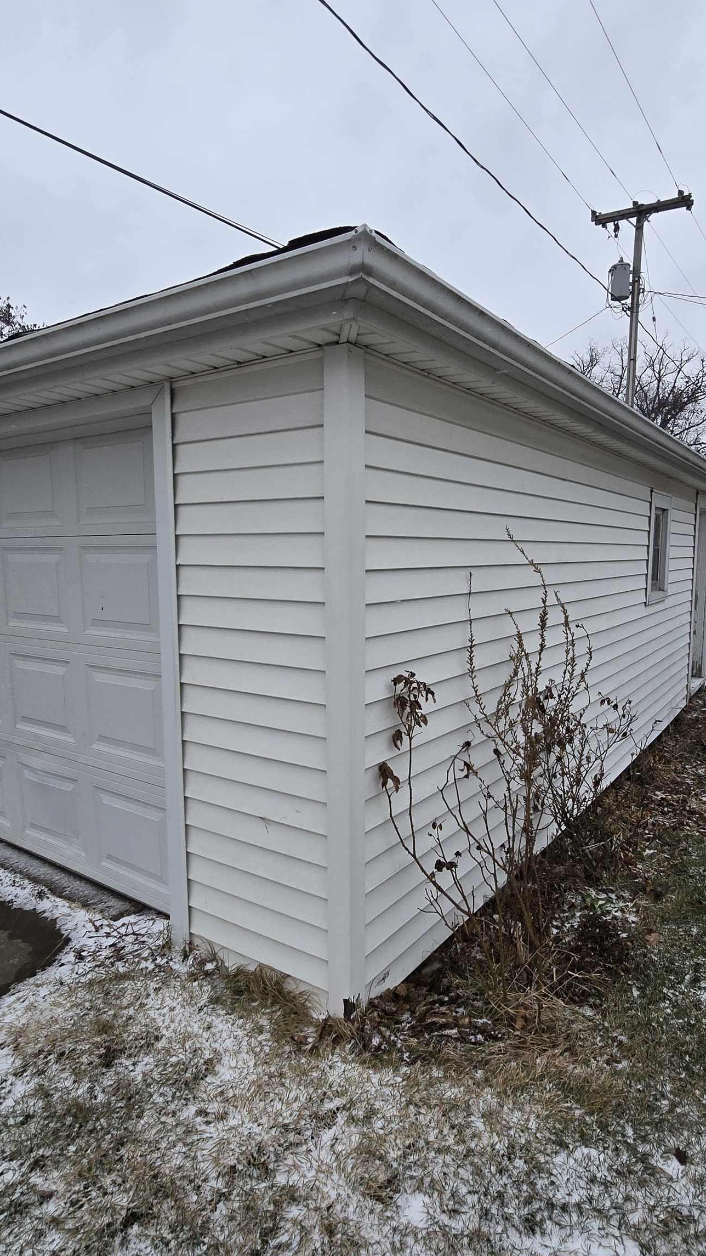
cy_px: 630
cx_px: 392
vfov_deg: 89.6
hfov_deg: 58.2
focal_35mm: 19
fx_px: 632
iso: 50
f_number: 2.2
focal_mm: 2.2
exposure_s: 1/640
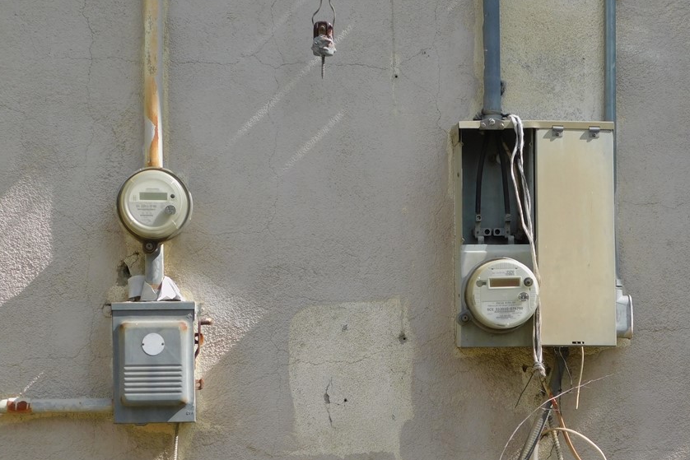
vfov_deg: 18.1
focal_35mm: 75
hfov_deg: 26.9
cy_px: 314
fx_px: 1438
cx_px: 415
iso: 125
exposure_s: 1/640
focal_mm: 10.4
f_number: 4
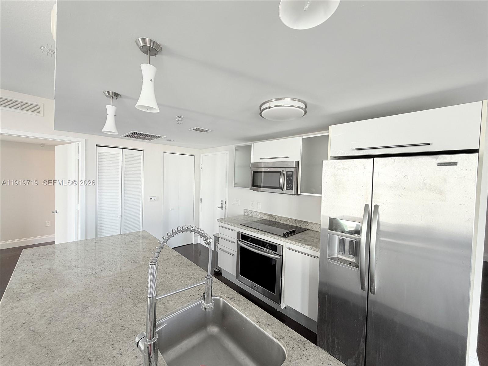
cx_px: 244
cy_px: 183
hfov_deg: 102.1
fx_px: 197
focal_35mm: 14
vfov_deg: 85.7
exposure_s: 1/121
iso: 100
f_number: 2.2
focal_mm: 2.22
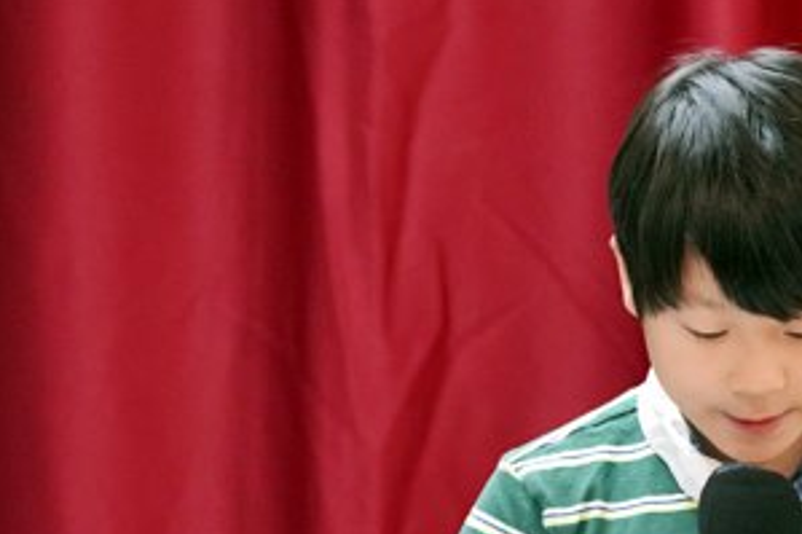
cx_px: 939
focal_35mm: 602
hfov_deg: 3.4
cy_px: 531
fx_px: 13403
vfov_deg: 2.3
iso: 4000
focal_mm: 200
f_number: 4
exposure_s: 1/250
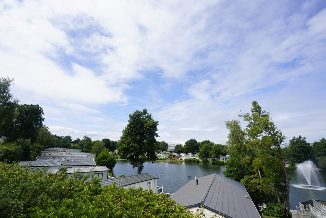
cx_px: 163
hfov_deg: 96.7
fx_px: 145
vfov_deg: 73.8
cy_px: 109
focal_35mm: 16
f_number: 16
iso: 125
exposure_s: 1/60
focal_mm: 16
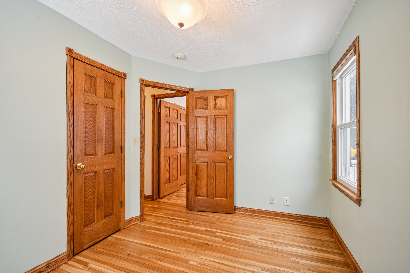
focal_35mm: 15
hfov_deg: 100.4
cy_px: 136
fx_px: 171
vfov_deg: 77.3
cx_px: 205
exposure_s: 1/40
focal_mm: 10
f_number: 6.3
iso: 400
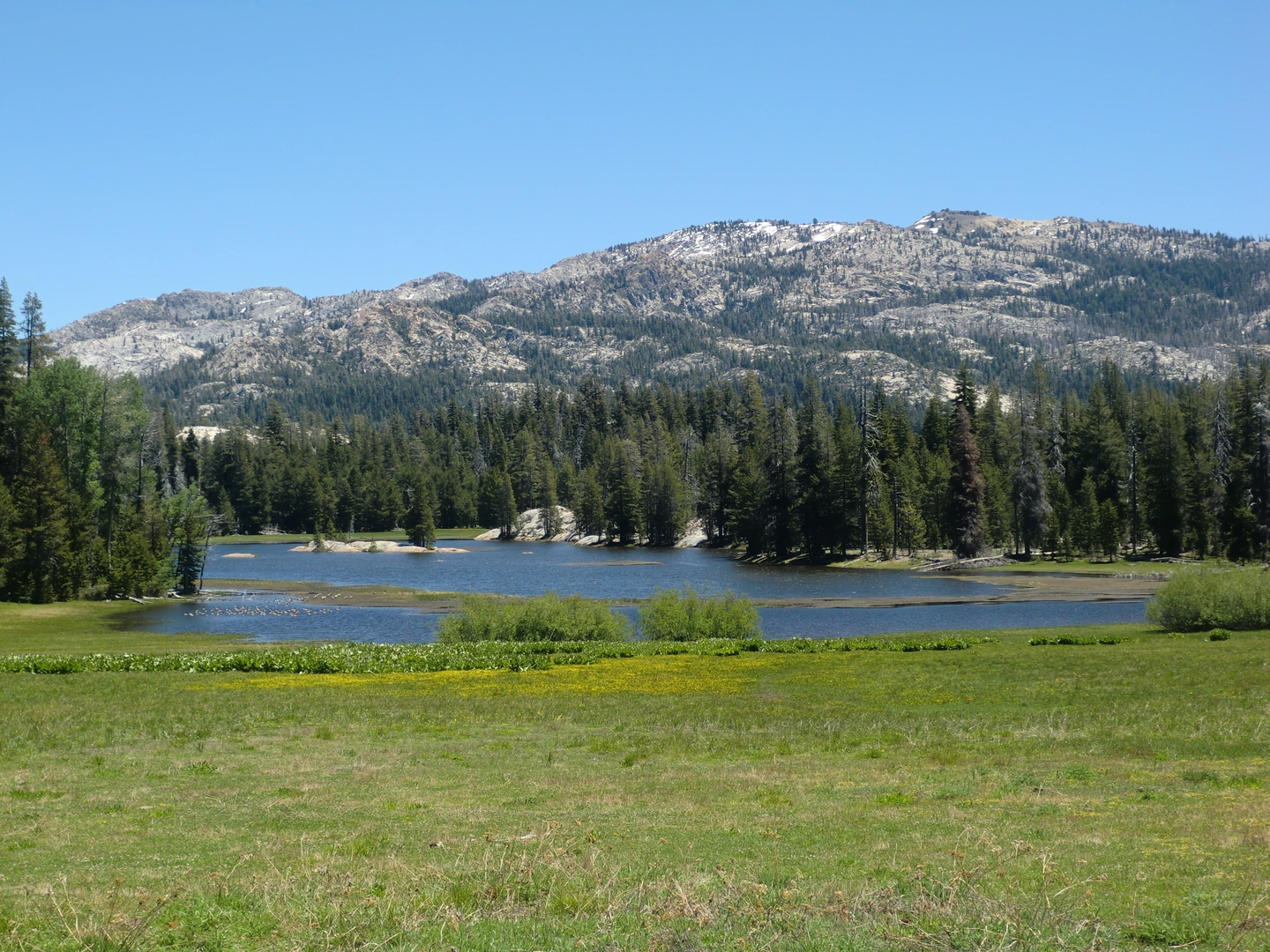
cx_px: 635
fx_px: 2678
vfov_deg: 20.2
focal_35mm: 73
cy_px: 476
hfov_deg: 26.7
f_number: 4.6
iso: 64
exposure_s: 1/400
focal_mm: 13.1
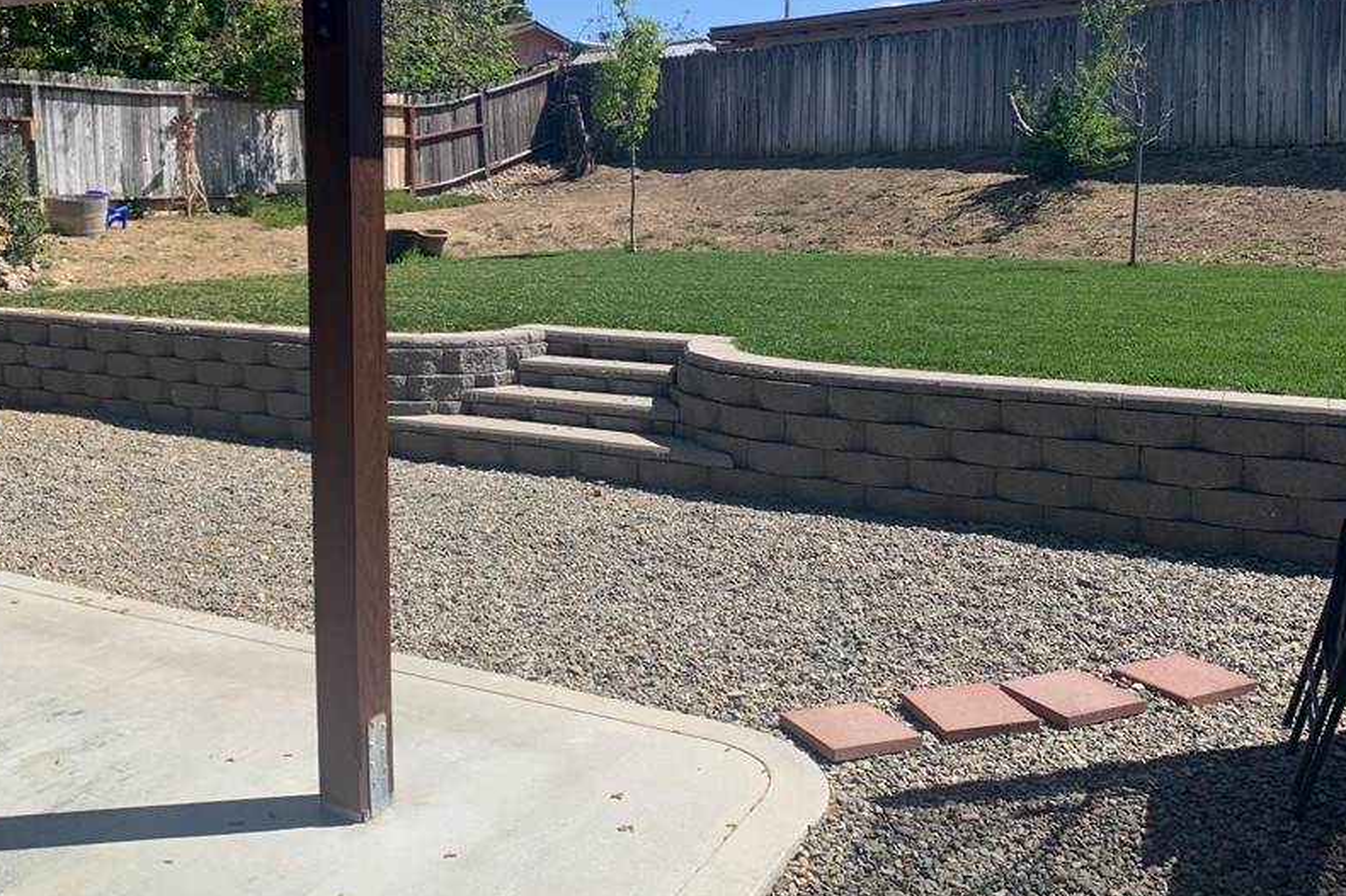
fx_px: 1308
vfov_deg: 37.6
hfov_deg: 54.2
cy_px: 342
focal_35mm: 35
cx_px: 575
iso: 25
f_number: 1.8
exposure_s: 1/2208
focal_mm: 4.25
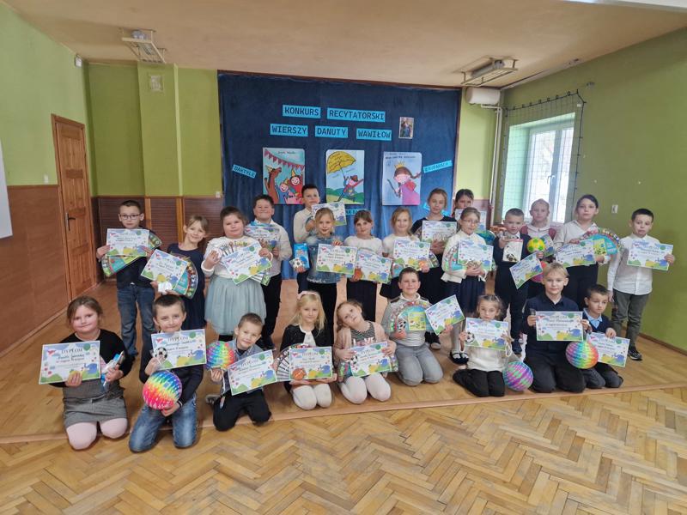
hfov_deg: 73.9
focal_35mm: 23
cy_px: 258
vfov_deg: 58.9
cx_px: 344
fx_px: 456
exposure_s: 1/100
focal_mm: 5.4
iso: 640
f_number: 1.8
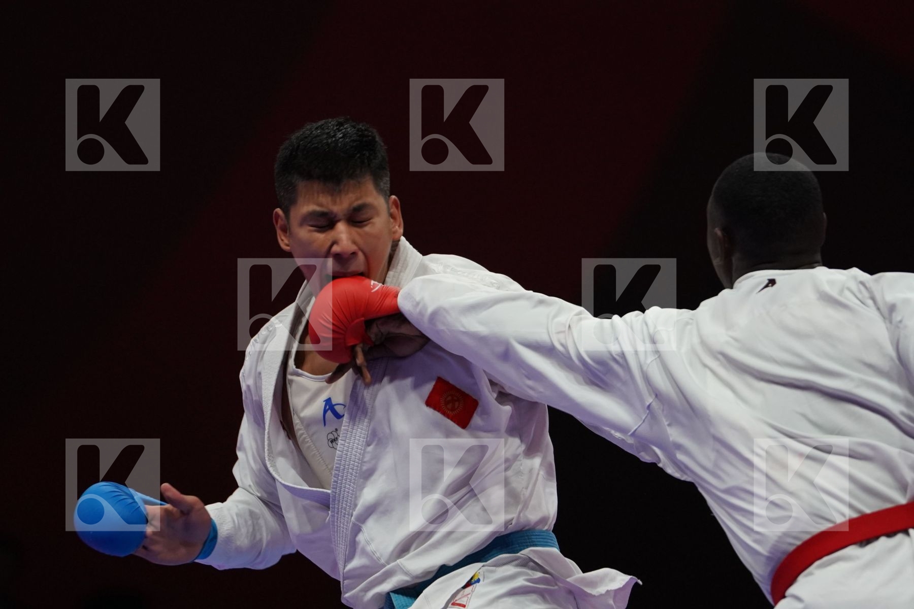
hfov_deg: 4.9
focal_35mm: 420
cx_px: 457
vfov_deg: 3.3
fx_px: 10662
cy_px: 304
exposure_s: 1/1000
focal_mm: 280
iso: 2500
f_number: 4
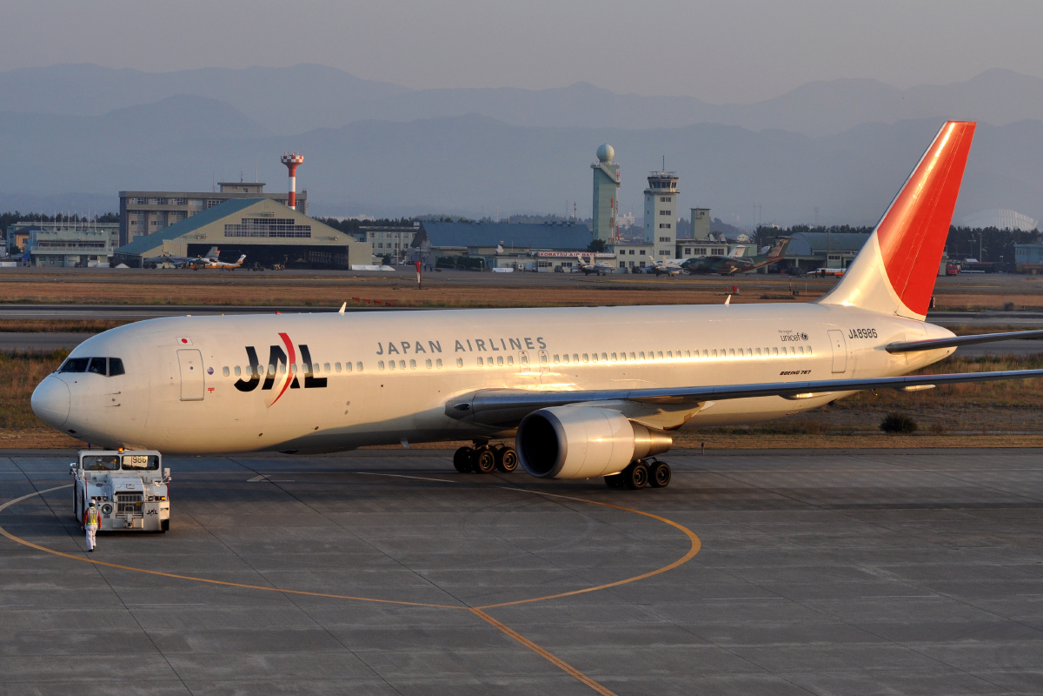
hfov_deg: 19.5
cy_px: 348
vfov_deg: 13.0
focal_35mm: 105
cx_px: 522
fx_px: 3042
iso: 320
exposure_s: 1/640
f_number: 6.3
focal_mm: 70
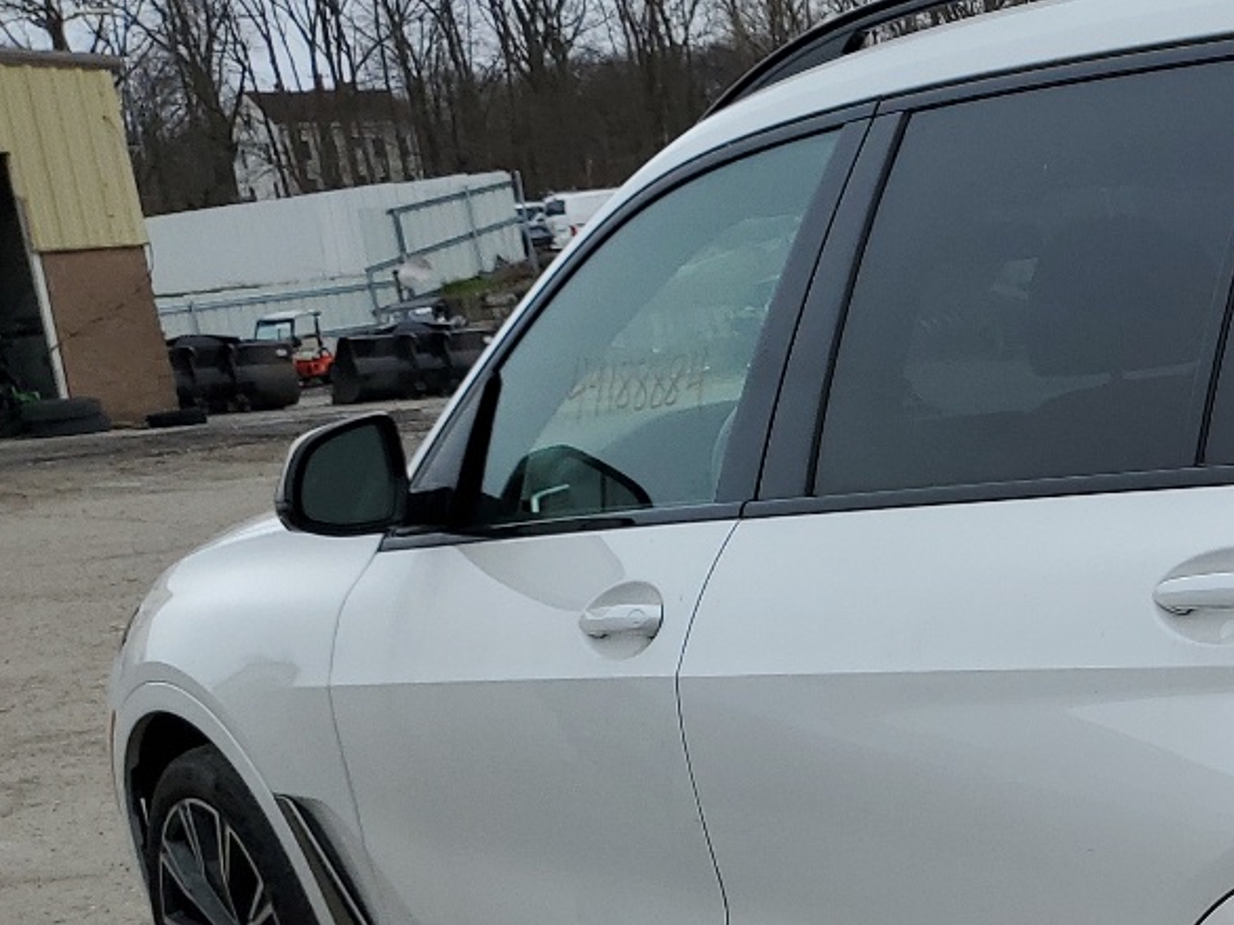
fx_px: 2530
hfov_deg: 23.9
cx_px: 1630
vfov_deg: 20.2
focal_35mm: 71
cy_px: 860
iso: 50
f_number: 1.5
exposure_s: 1/3333
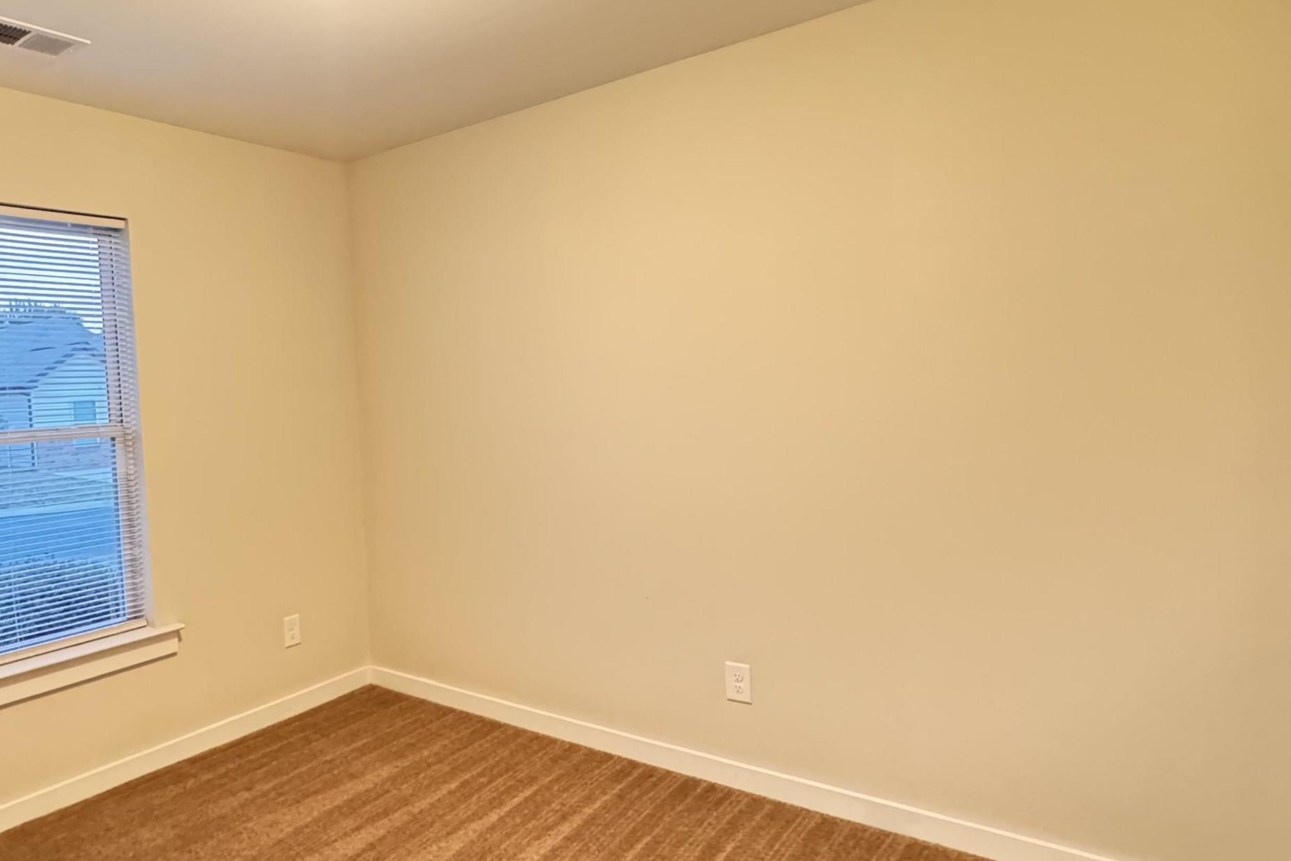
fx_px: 861
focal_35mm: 24
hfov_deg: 71.2
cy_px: 433
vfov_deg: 53.1
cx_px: 411
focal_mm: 2.22
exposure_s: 1/30
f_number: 2.2
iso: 1250
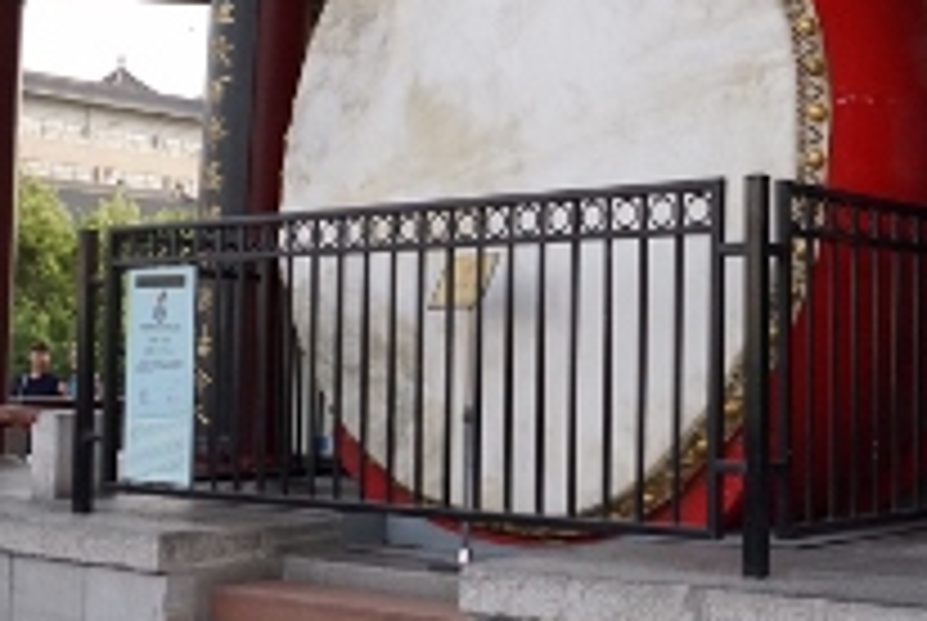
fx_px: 1650
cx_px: 670
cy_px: 245
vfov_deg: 21.3
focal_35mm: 64
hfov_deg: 30.9
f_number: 4
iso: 1250
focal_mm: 22
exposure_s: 1/2000
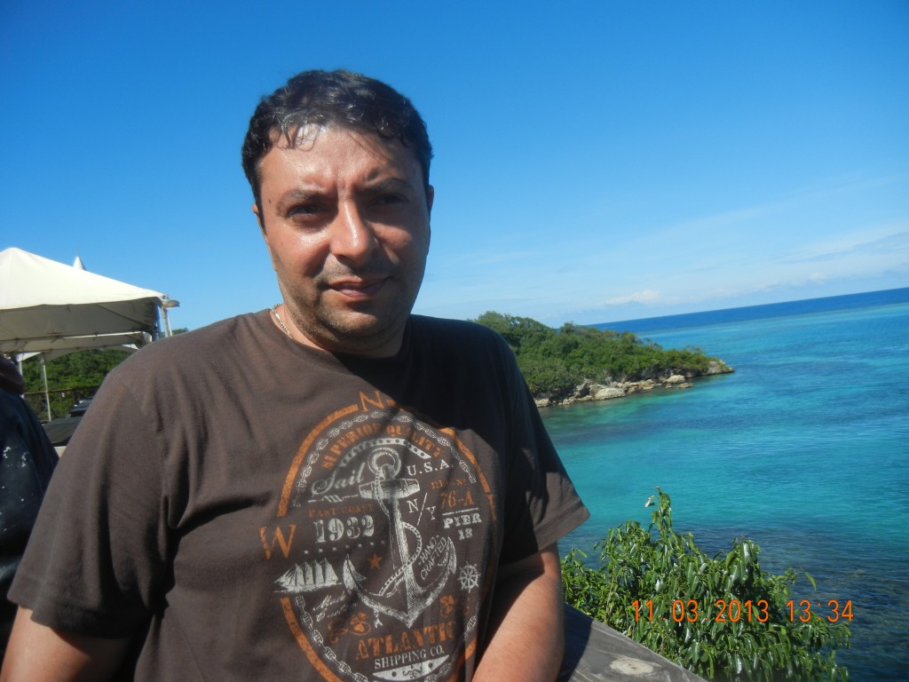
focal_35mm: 30
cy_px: 341
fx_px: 788
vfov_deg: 46.8
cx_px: 454
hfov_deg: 60.0
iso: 160
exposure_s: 1/491
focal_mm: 5.4
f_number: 7
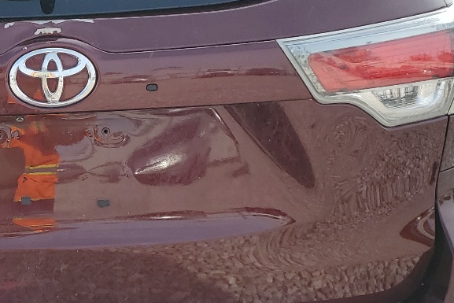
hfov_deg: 25.9
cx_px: 20
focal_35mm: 75
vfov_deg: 18.2
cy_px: 127
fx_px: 946
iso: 50
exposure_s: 1/1429
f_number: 1.5
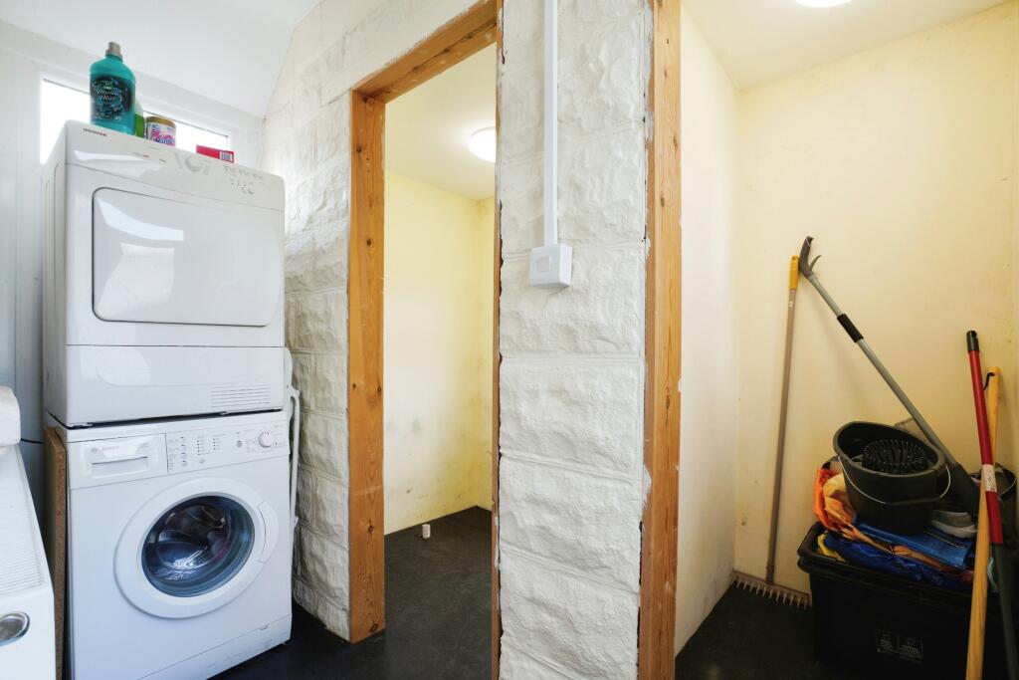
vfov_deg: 73.8
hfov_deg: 96.7
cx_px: 510
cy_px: 340
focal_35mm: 16
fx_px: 453
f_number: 9
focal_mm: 16
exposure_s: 1/30
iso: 800
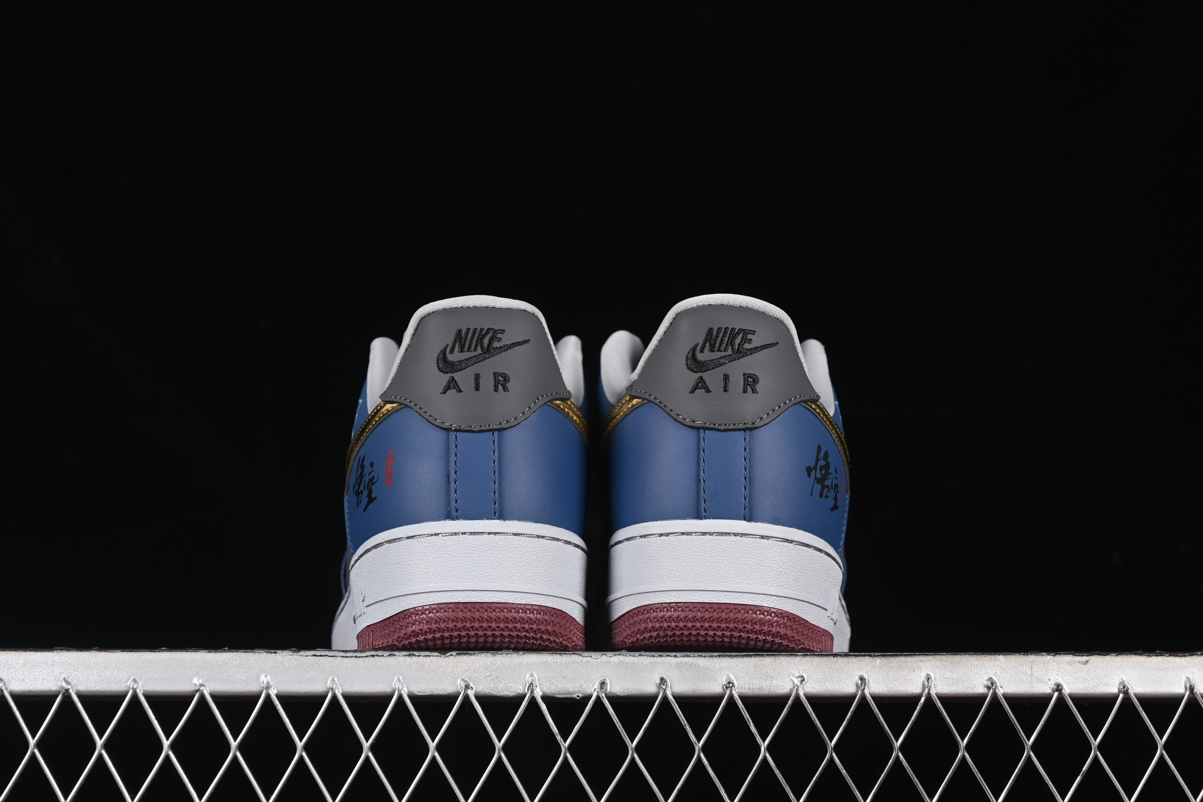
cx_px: 602
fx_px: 2506
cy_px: 401
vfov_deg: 18.2
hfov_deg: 27.0
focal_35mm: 75
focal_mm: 50
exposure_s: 1/60
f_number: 6.3
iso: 160
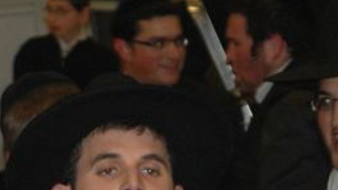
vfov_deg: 2.5
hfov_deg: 4.4
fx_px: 4364
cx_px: 152
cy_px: 163
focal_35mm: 487
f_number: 5.6
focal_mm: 78
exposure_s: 1/60
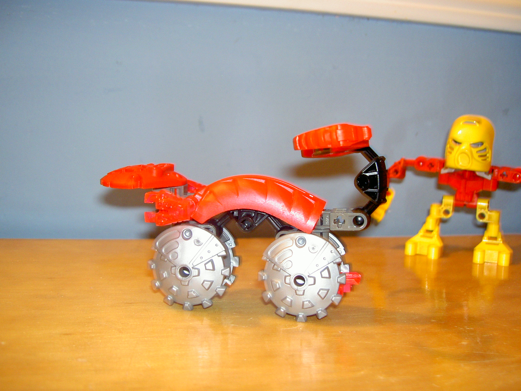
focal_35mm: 39
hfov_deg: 47.9
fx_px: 587
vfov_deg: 36.8
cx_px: 260
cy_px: 196
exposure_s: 1/8
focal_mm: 8
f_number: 2.8
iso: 200
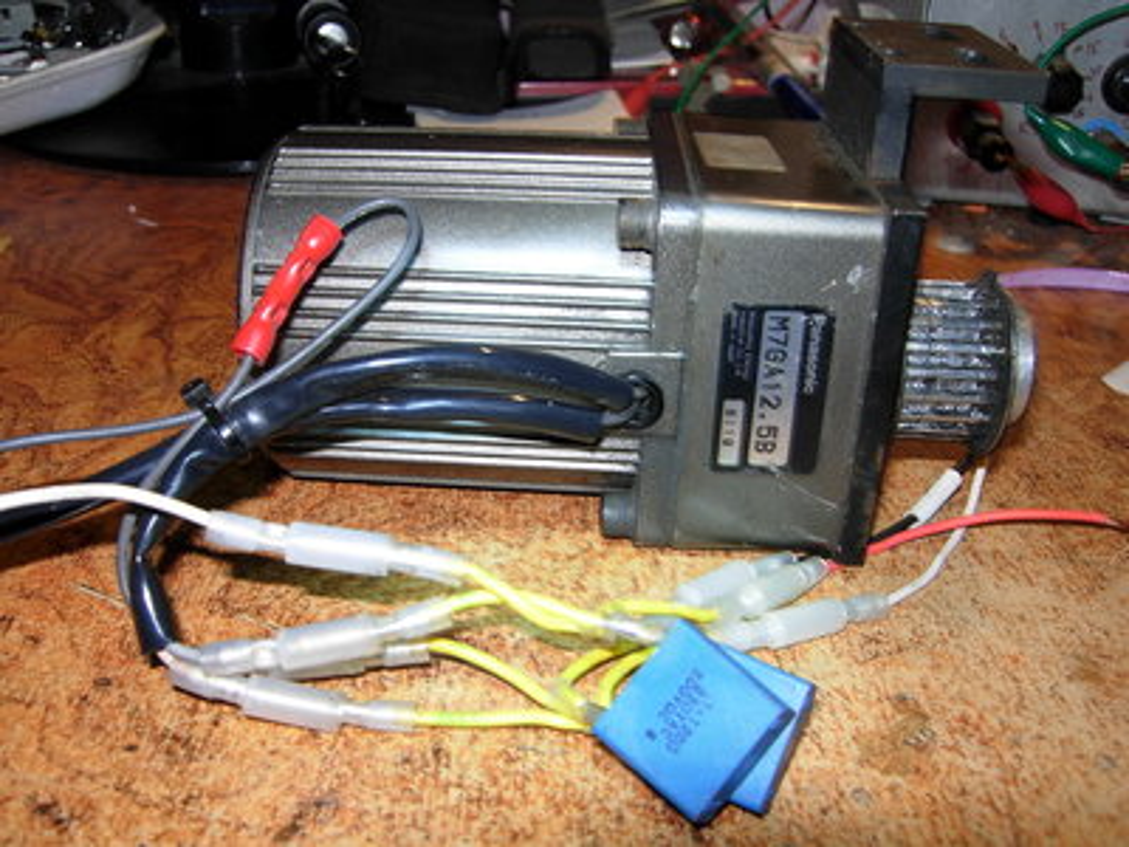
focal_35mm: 36
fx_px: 1174
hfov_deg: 51.4
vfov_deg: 39.7
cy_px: 424
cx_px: 564
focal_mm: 7.5
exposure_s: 1/45.2
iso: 50
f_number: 3.8
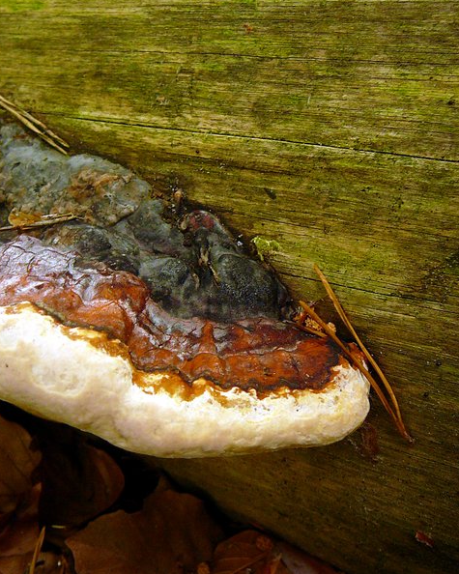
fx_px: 781
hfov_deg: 32.1
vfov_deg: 40.3
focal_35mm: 46
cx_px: 109
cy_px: 286
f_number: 2.8
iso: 160
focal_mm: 5.2
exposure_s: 1/30
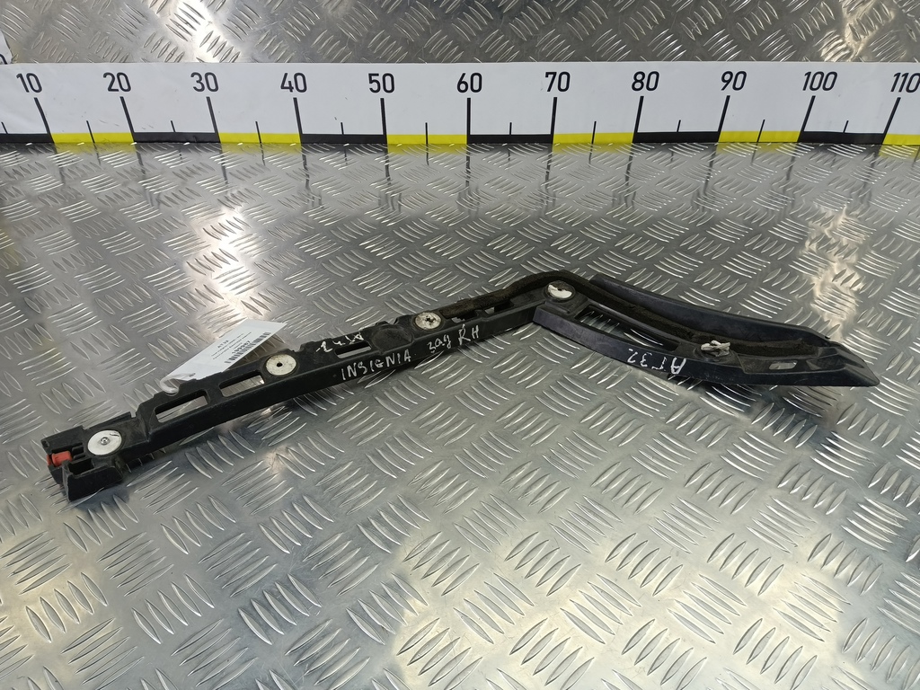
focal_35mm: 23
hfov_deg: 73.9
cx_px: 460
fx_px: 611
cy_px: 345
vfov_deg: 58.9
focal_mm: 4.11
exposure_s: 1/50
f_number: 1.6
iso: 96
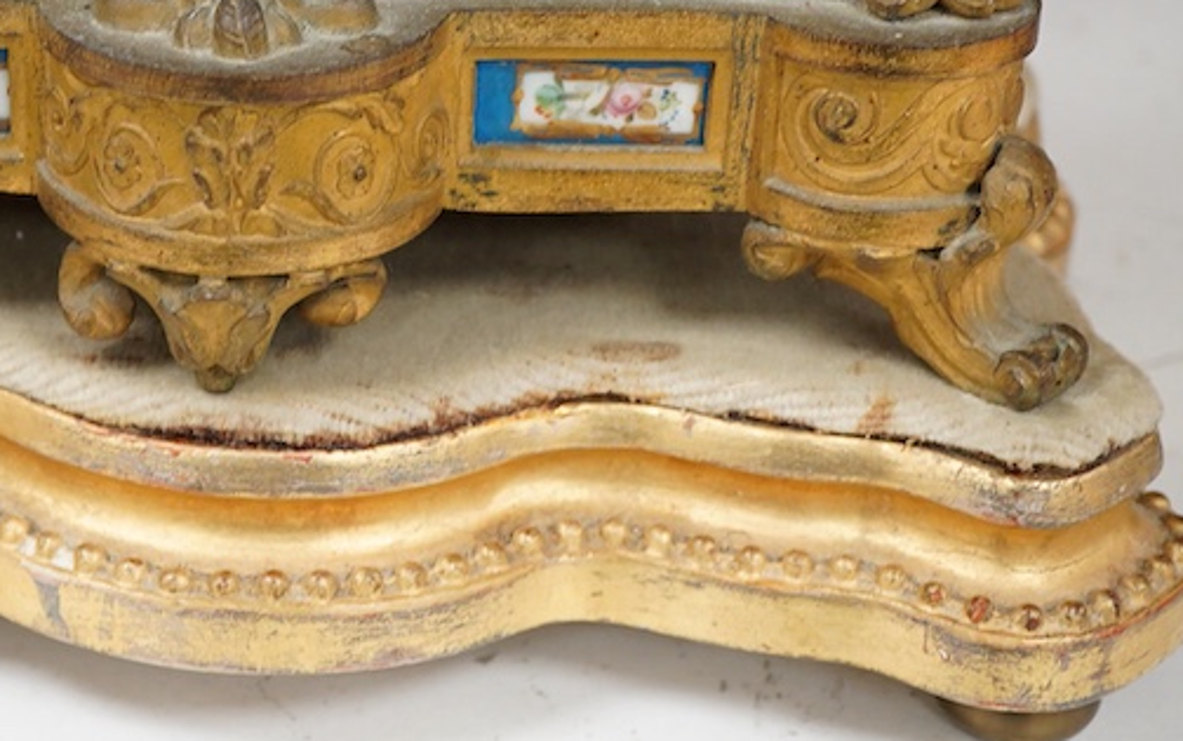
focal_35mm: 82
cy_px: 238
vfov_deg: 15.9
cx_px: 209
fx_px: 2645
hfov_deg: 24.7
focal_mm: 30
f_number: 7.1
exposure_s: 1/125
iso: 1250
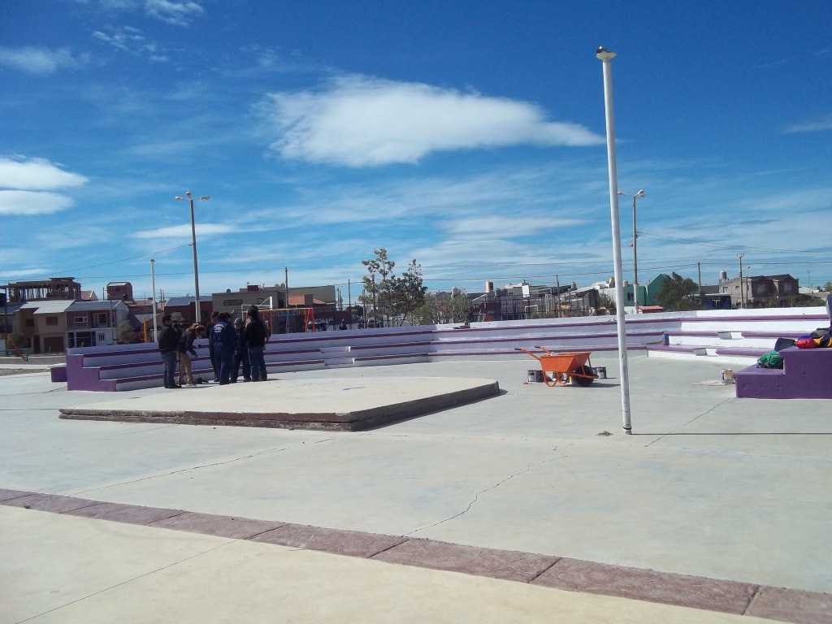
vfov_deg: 44.2
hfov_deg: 56.8
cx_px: 416
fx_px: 769
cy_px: 312
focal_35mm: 32
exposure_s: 1/800
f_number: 5.5
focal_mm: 5.7
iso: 80
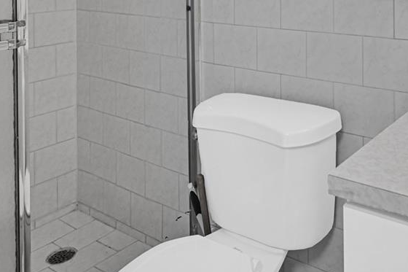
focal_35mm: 40
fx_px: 453
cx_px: 306
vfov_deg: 29.4
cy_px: -43
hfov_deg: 46.7
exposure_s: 1/15
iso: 100
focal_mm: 14
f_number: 4
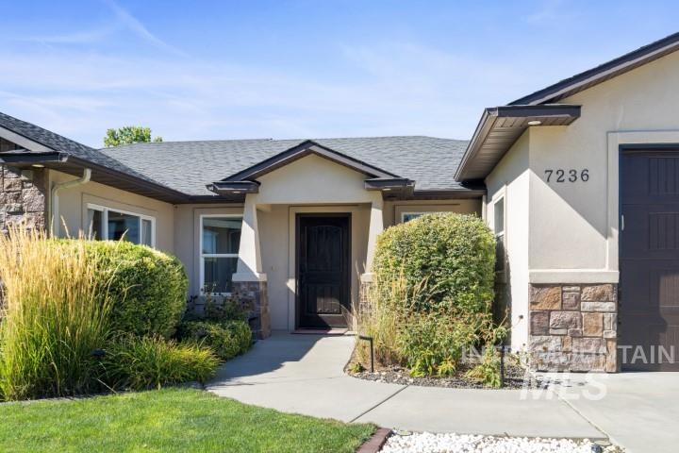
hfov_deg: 63.7
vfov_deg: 45.0
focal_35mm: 29
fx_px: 547
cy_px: 226
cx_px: 340
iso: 50
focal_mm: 29
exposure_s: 1/30
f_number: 6.3
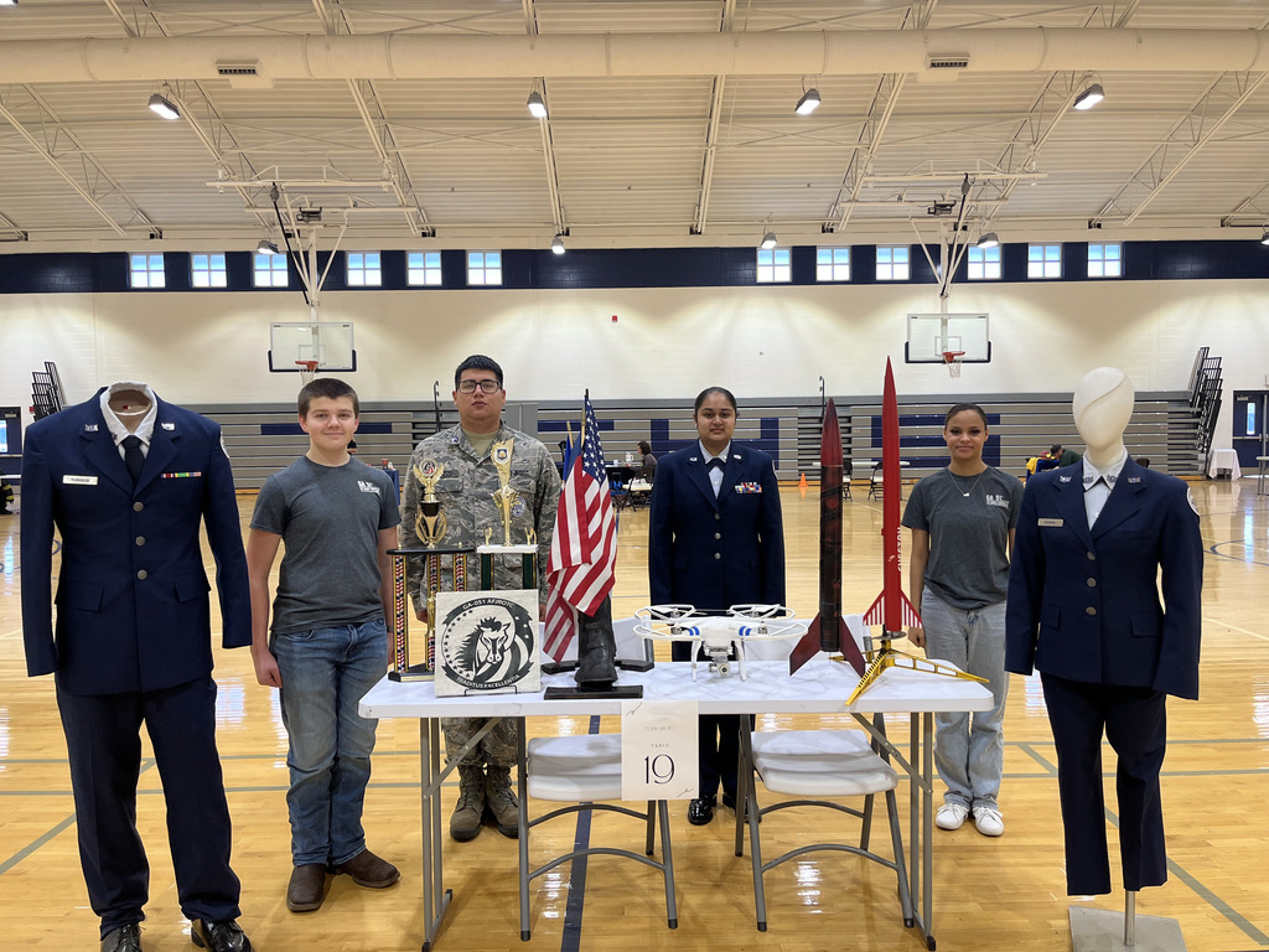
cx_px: 634
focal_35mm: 26
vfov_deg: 53.1
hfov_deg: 67.3
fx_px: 953
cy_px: 476
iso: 80
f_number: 1.6
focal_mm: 5.1
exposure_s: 1/122
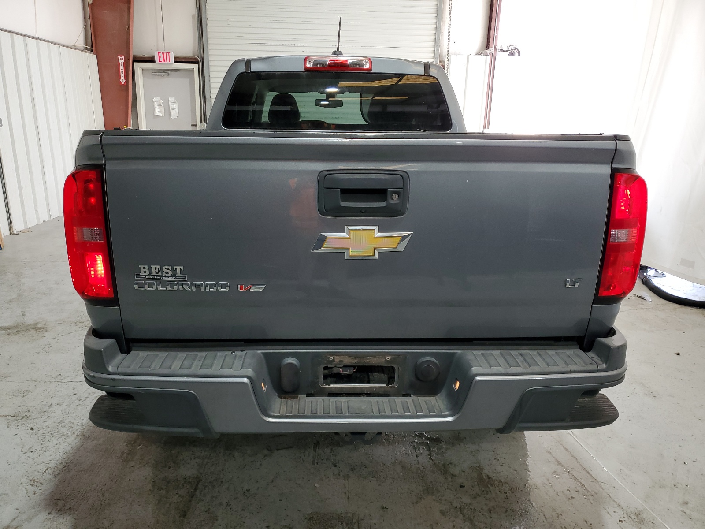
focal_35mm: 26
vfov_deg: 53.1
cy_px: 264
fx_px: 530
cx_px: 352
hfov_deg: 67.3
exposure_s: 1/60.2
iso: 63
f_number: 1.5
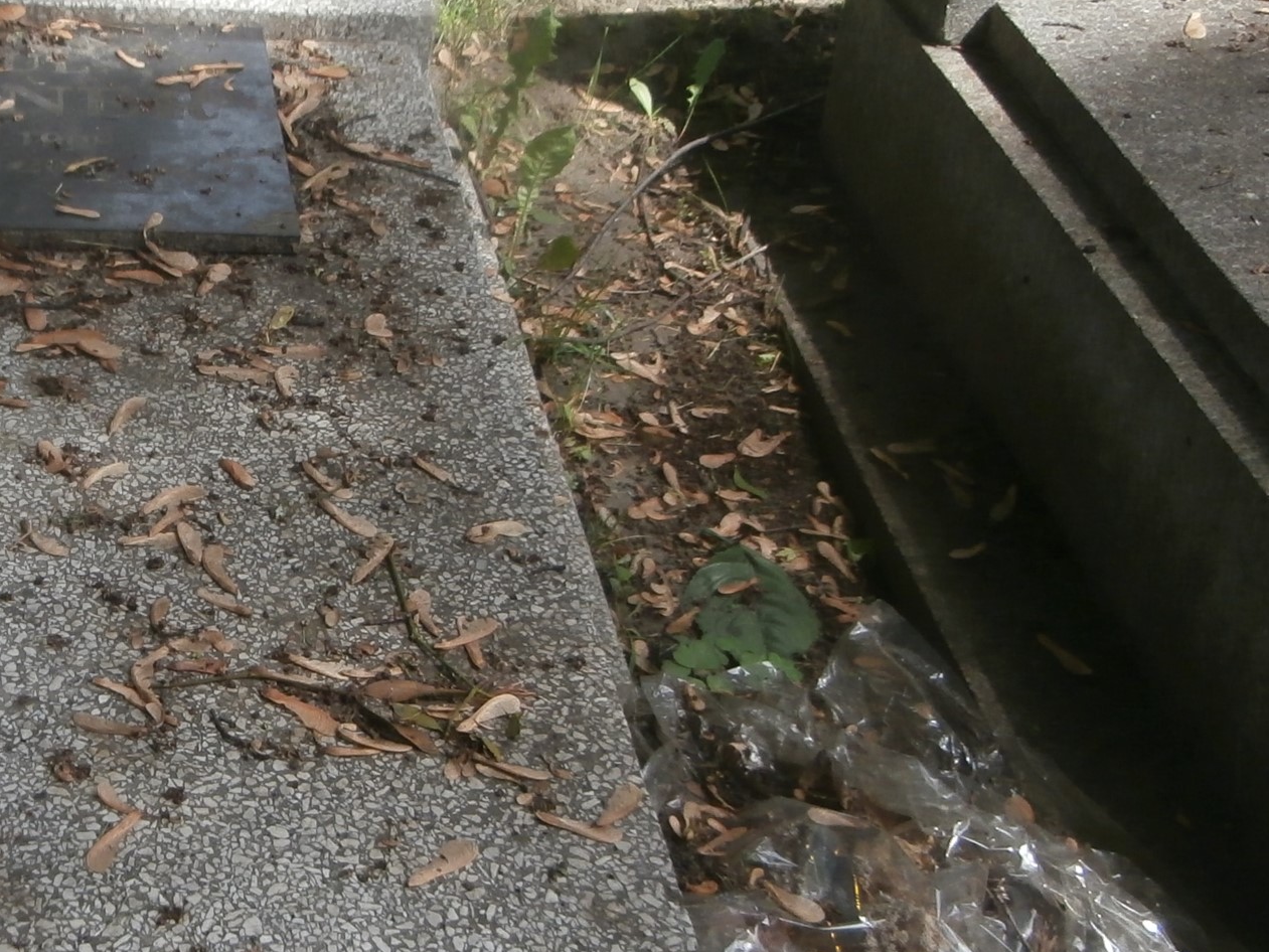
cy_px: 530
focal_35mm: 57
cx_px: 41
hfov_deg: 31.6
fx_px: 2090
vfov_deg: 25.6
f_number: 3
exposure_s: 1/320
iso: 100
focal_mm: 4.2
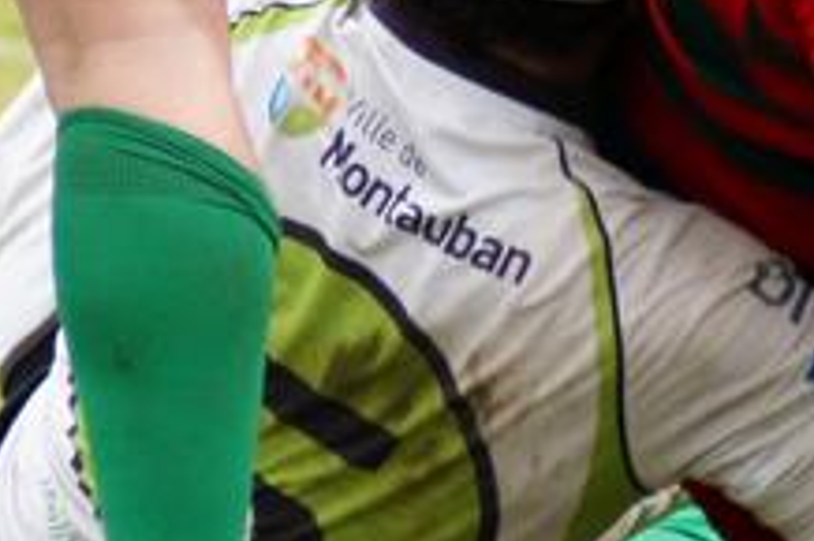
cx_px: 526
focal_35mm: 1127
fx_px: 25463
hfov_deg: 1.8
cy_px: -302
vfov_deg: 1.2
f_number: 4.5
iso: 800
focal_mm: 160
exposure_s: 1/640
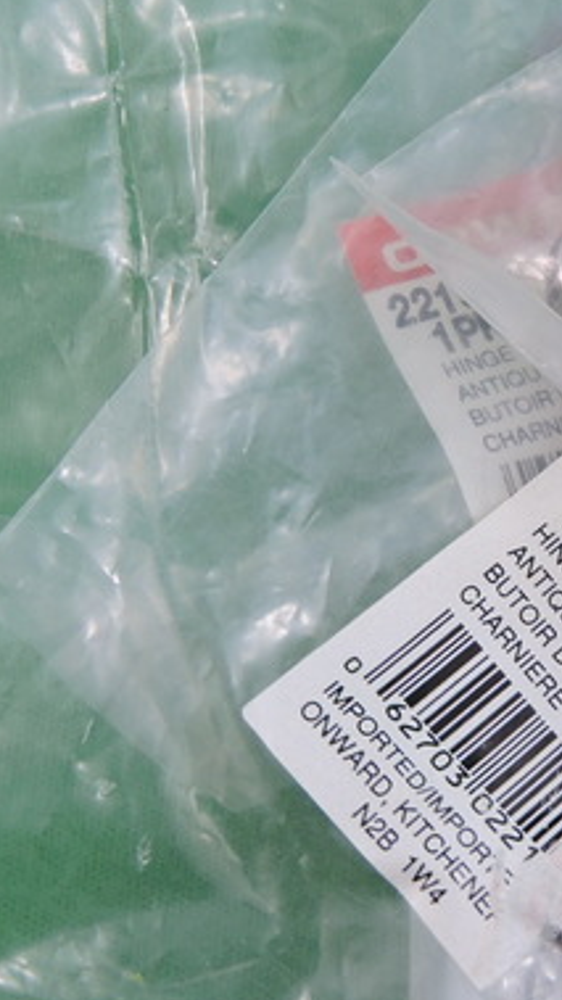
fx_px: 2359
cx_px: 656
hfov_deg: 13.3
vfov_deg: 23.9
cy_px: 454
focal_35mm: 89
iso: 100
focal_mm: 7.2
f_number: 3.8
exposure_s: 1/40
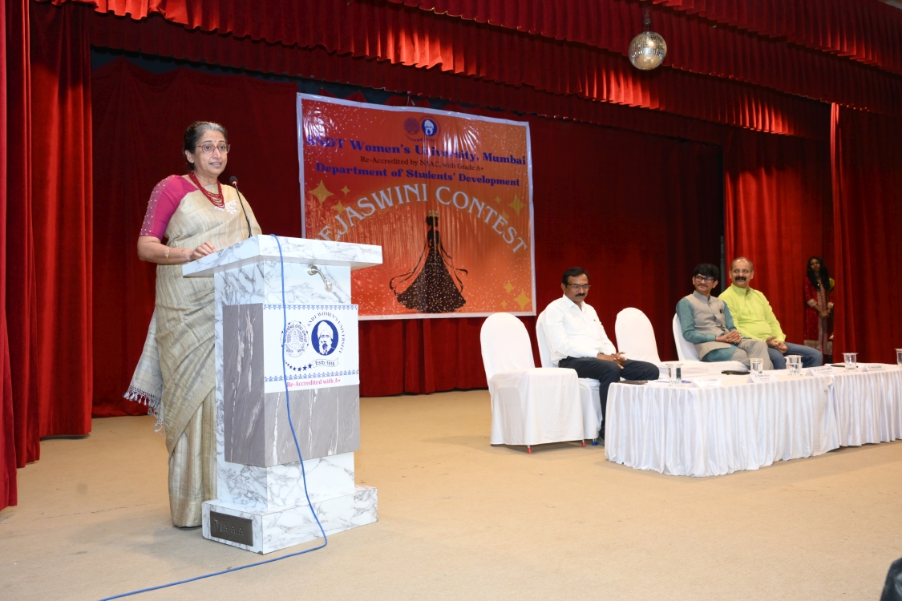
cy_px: 300
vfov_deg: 42.3
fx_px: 777
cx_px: 451
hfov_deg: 60.3
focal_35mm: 31
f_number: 5.6
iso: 2000
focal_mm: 31
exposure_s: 1/160
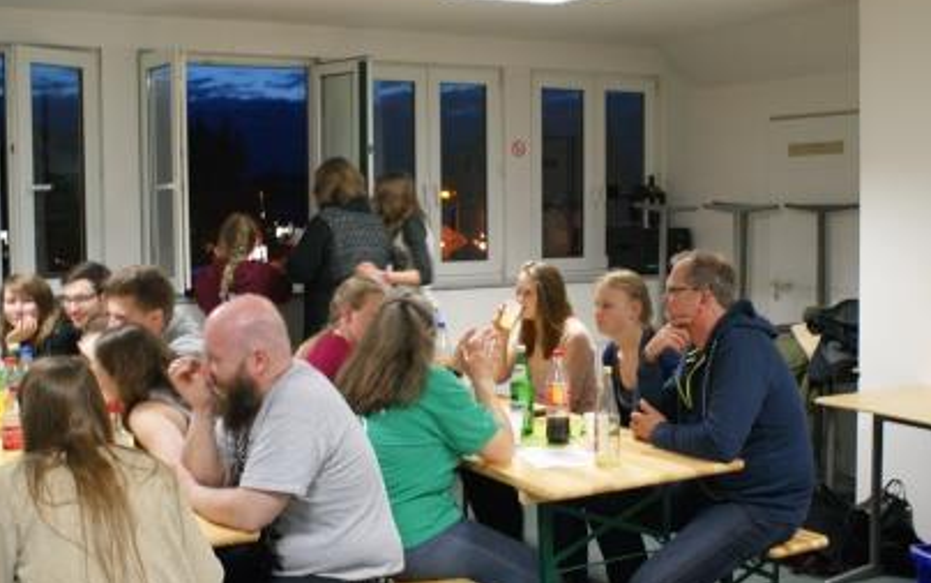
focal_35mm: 44
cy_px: 277
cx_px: 493
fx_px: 1117
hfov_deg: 45.2
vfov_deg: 29.2
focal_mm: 26
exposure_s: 1/15
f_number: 4.5
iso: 800
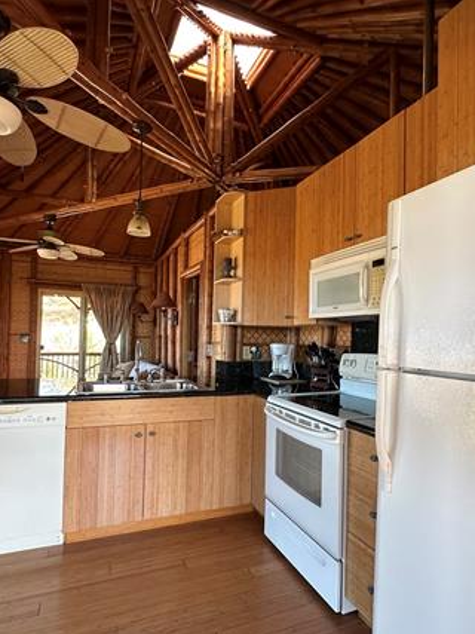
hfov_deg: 63.4
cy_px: 331
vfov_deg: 79.0
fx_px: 384
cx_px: 249
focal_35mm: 21
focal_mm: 2.22
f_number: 2.2
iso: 125
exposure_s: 1/99
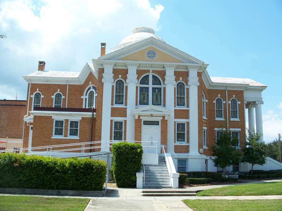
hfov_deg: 50.1
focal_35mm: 37
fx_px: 301
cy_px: 106
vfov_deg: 38.7
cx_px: 141
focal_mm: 7.8
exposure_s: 1/400
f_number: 4
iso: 64
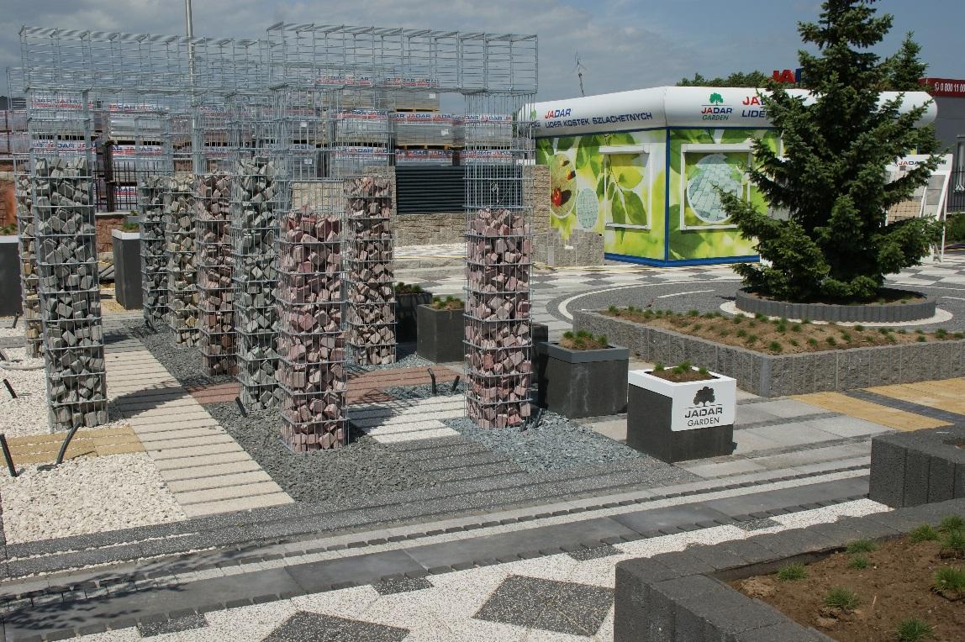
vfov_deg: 34.2
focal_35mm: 39
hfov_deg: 49.6
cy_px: 321
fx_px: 1045
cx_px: 482
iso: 100
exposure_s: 1/320
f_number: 11
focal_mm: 26
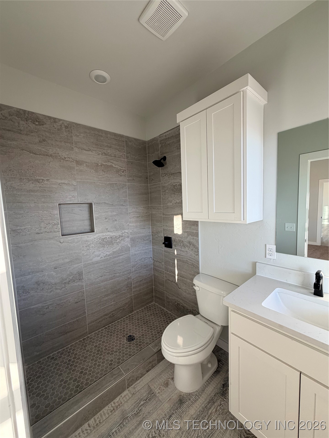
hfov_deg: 85.7
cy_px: 219
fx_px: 177
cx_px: 164
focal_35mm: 14
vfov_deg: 102.1
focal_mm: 2.22
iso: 125
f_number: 2.2
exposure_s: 1/120
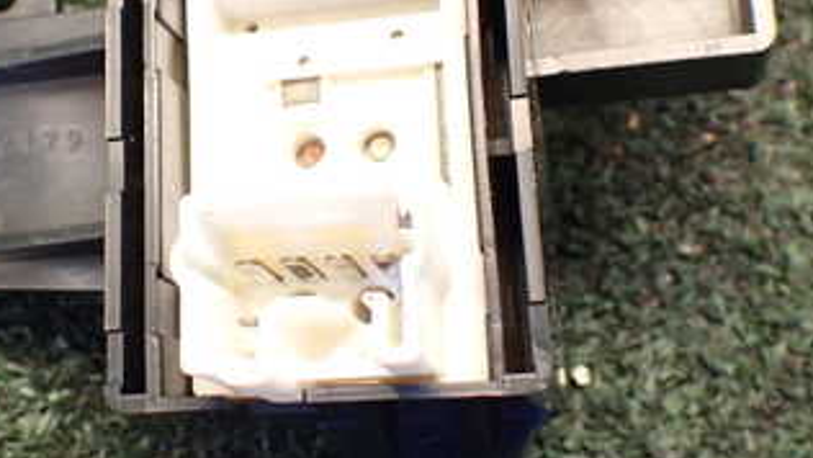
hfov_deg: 33.4
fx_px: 1337
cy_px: 165
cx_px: 244
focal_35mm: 62
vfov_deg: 19.4
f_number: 2.3
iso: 800
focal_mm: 5.4
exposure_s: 1/80
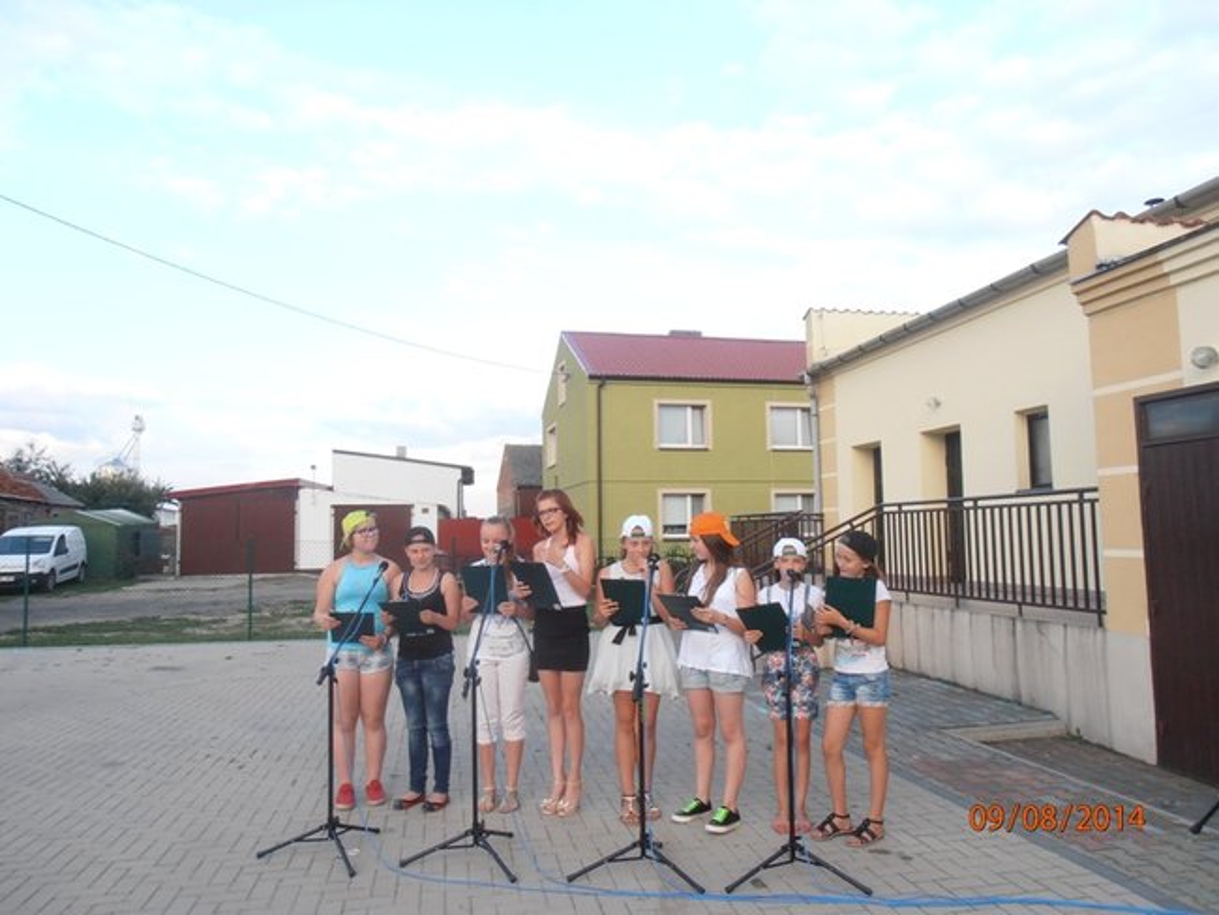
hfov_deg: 71.6
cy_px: 458
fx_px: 845
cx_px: 610
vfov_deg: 56.8
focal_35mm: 24
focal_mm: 4.2
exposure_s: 1/125
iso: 80
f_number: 3
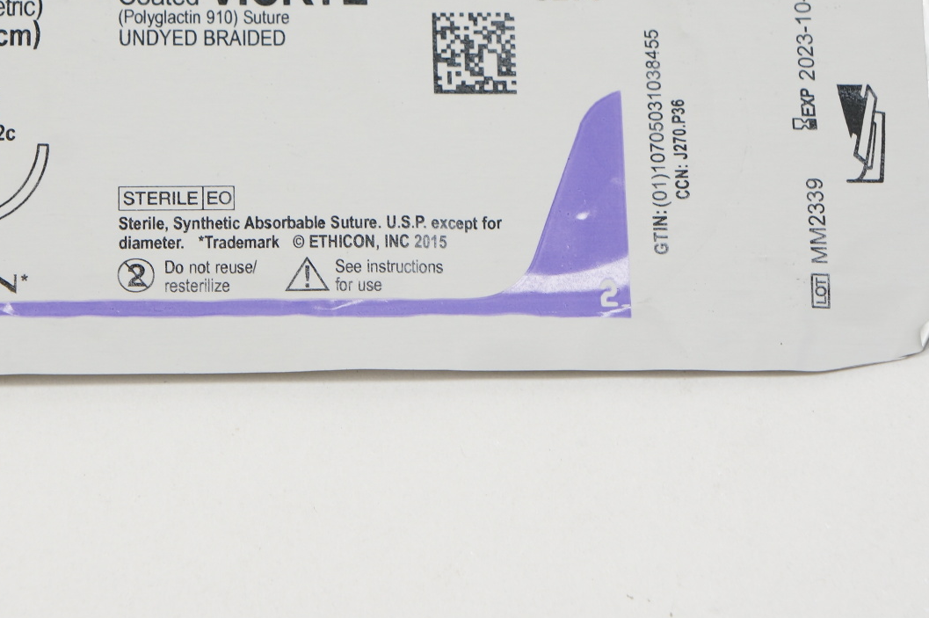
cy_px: 188
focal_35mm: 116
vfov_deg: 11.8
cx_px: 352
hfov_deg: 17.7
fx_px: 2985
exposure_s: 1/60
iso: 400
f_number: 7.1
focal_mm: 51
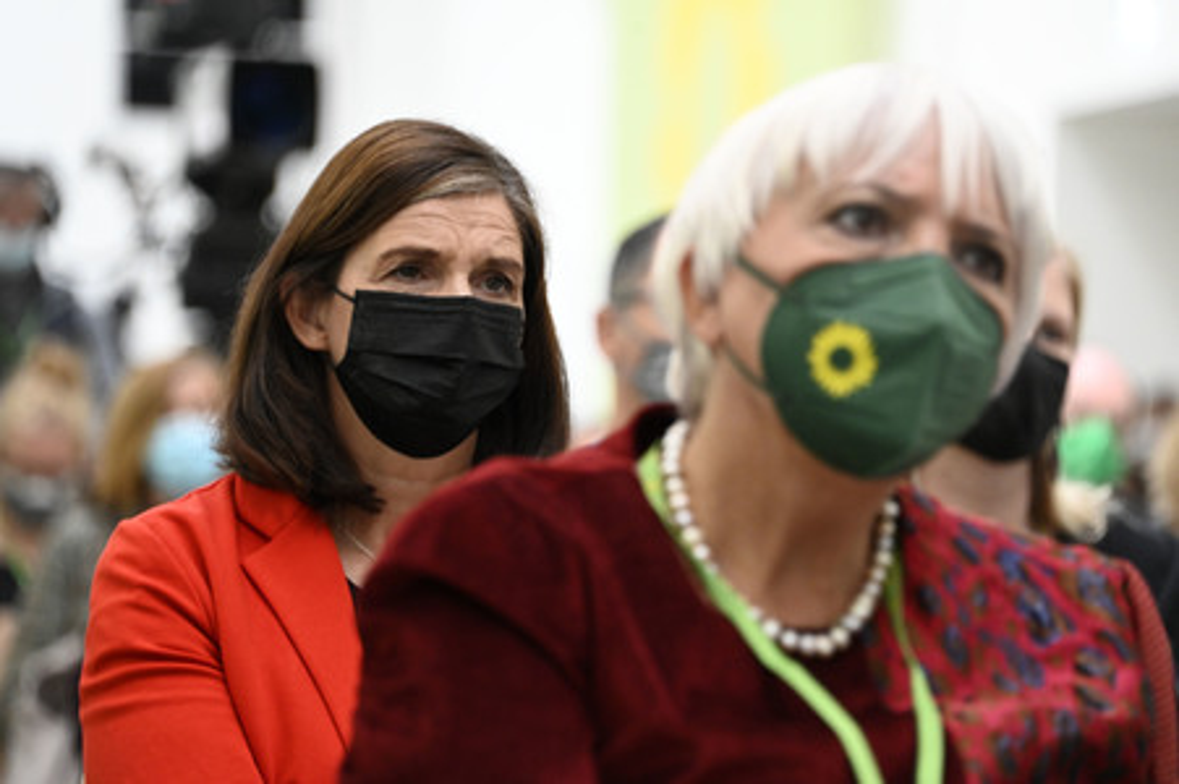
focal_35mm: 300
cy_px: 392
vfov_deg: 4.6
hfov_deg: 6.9
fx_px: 9818
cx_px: 590
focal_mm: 300
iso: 4000
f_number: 5.6
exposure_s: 1/160
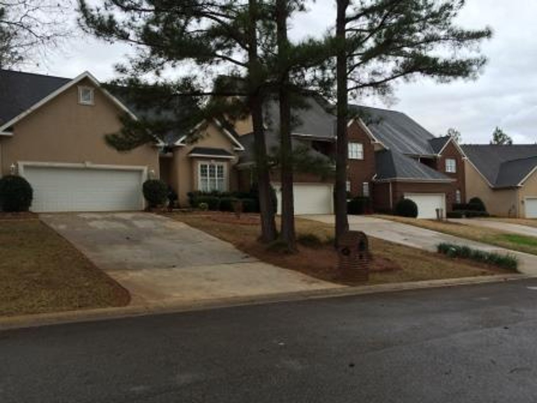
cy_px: 202
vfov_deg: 48.2
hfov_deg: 61.7
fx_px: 450
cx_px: 268
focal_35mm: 29
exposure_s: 1/120
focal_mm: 4.15
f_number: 2.2
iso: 40
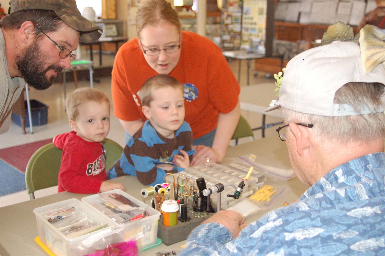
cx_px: 192
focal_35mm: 42
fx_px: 449
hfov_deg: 46.4
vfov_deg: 31.8
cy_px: 128
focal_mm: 28
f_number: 5
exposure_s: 1/60
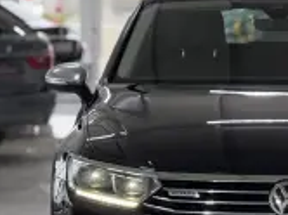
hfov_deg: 7.6
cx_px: 283
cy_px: 137
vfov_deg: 5.7
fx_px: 2168
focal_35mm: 261
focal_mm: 15.66
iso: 400
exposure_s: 1/100
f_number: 2.8
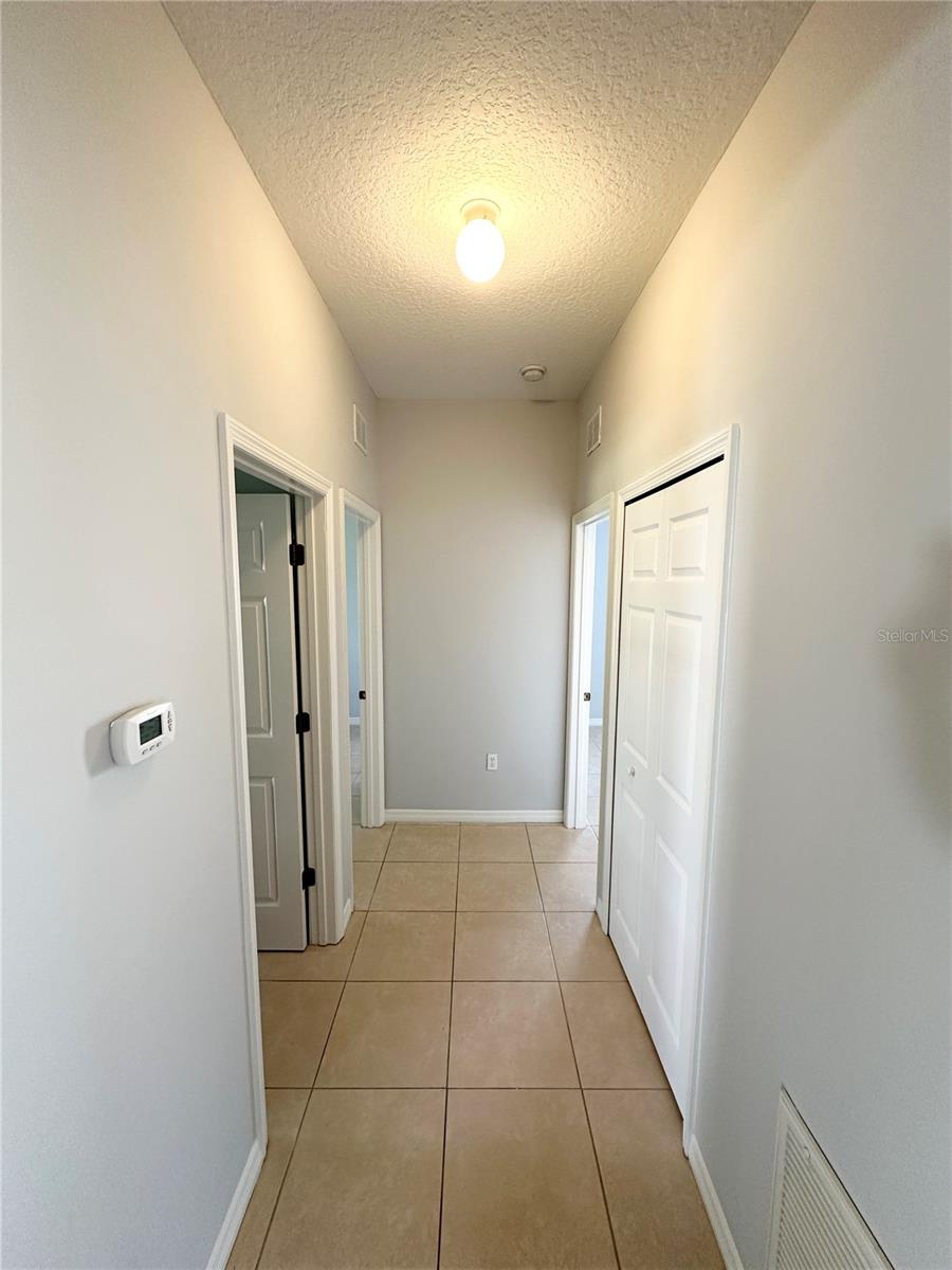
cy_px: 635
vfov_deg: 102.1
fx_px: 513
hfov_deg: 85.7
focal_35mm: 14
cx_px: 476
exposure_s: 1/60
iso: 160
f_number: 2.2
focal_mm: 2.22
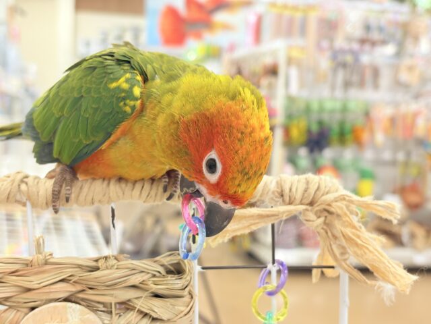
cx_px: 216
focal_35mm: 52
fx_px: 647
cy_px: 162
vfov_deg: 28.0
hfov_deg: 36.8
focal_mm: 5.96
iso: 80
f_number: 1.6
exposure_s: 1/50
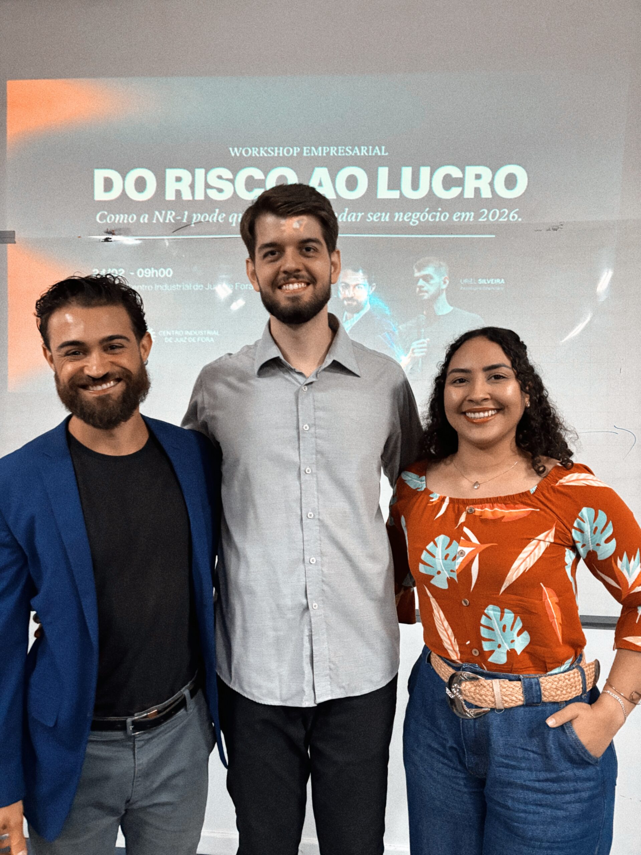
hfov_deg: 53.1
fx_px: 642
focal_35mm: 26
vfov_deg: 67.3
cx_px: 320
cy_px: 428
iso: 640
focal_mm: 5.96
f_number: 1.6
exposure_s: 1/40
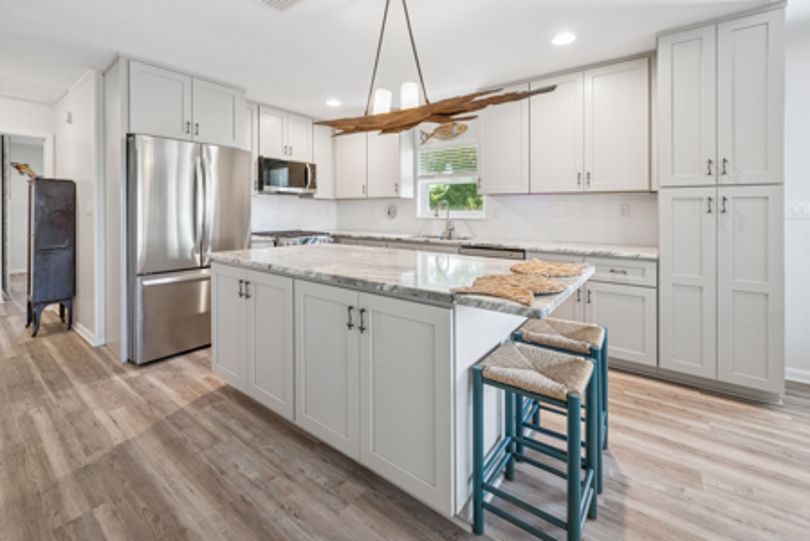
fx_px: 315
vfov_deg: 81.3
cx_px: 405
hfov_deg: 104.2
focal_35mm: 14
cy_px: 270
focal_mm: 14
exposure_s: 1/40
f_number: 8
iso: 800
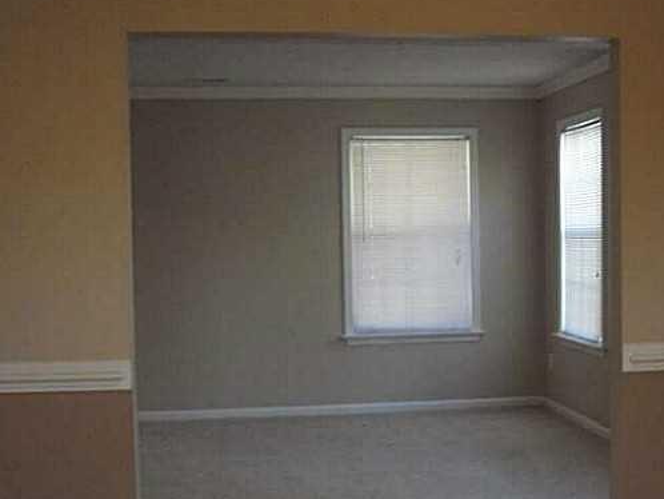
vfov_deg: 24.0
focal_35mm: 61
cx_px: 437
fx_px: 1171
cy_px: 295
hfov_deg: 31.4
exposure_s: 1/60
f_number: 2.8
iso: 400
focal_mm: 6.2
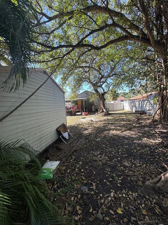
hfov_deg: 85.7
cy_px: 112
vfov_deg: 102.1
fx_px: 91
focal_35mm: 14
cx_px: 84
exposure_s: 1/217
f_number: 2.2
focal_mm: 2.22
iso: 40
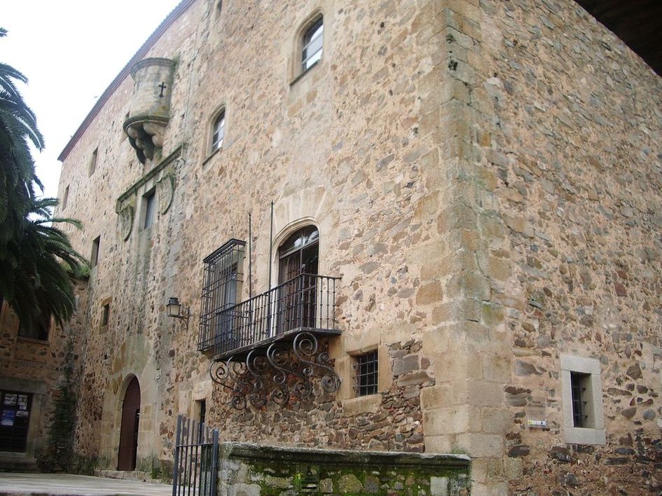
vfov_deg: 40.7
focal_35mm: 35
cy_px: 248
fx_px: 669
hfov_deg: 52.6
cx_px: 331
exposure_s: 1/100
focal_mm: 5.8
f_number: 2.6
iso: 50
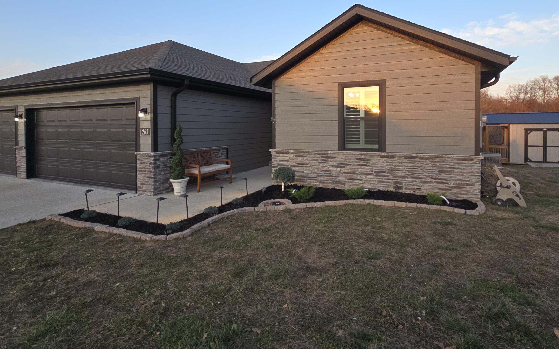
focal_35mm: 18
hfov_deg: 91.0
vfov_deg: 64.0
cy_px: 129
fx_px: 274
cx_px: 296
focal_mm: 2.2
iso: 50
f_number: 2.2
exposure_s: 1/214
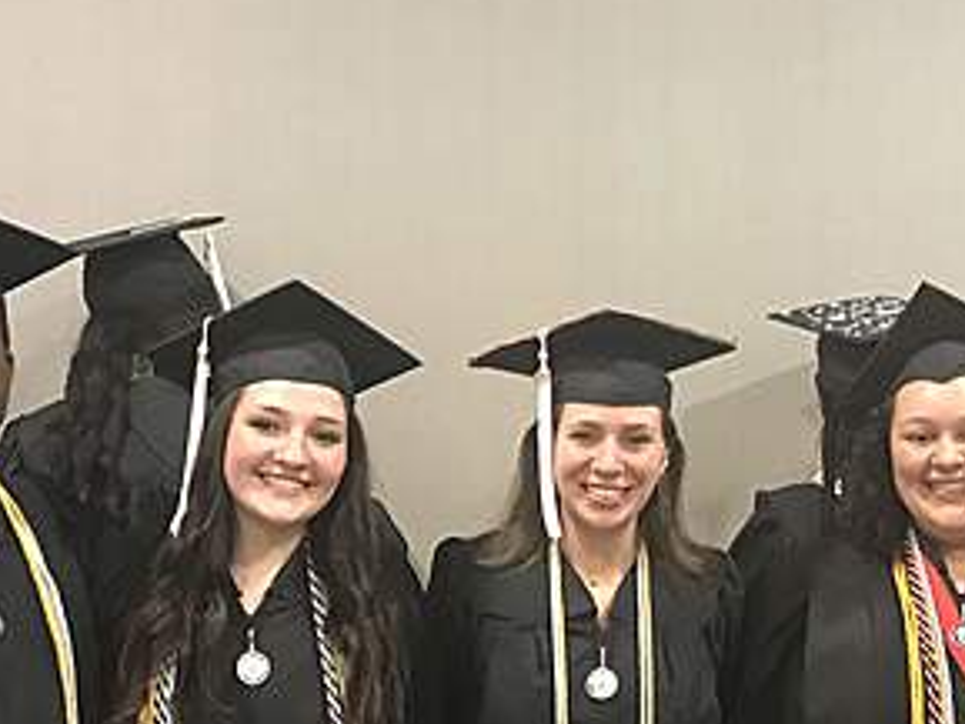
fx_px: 1729
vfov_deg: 23.5
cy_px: 510
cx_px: 664
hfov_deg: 30.9
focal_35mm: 62
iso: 80
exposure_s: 1/15
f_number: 1.8
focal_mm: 3.99
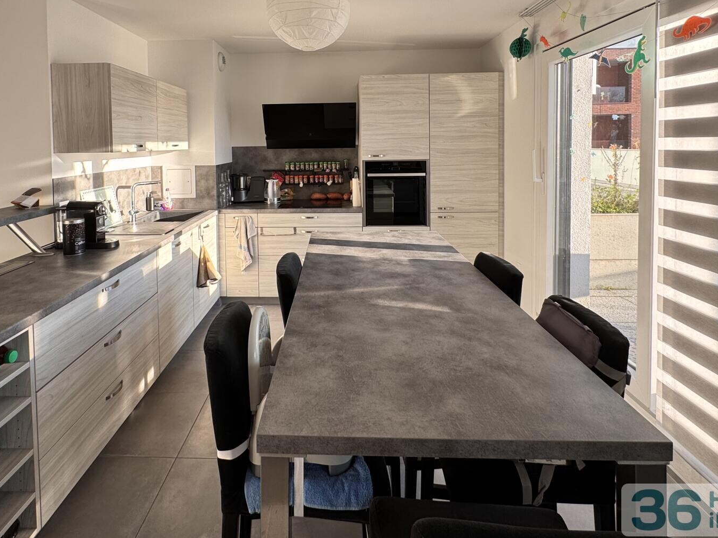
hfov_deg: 81.4
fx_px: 415
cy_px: 157
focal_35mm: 20
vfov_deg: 63.4
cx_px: 319
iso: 40
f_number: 2.2
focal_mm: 2.22
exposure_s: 1/108
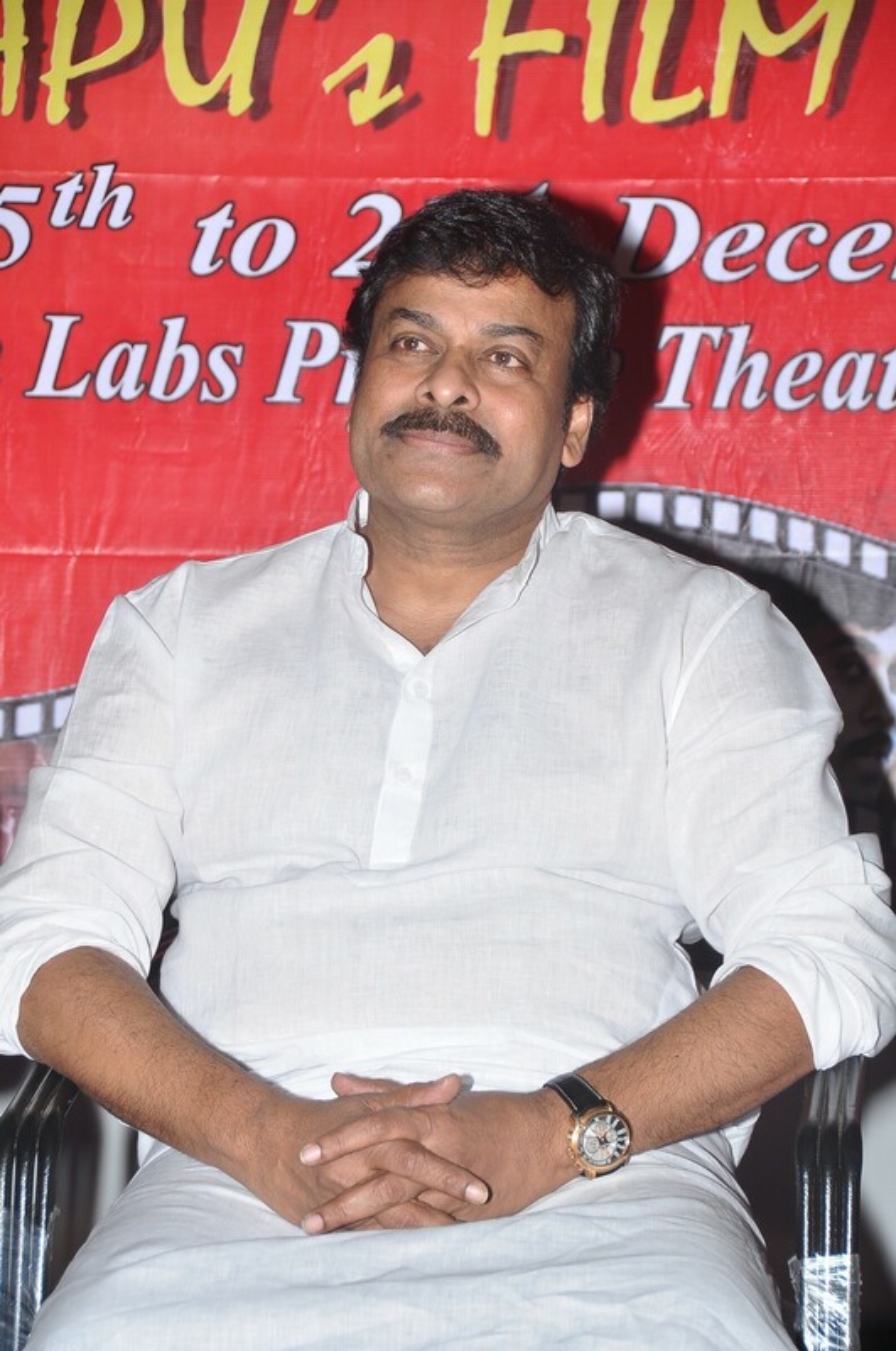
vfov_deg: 15.2
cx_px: 448
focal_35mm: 135
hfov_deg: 10.1
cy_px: 676
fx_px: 5055
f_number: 5.3
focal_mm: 90
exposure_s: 1/125
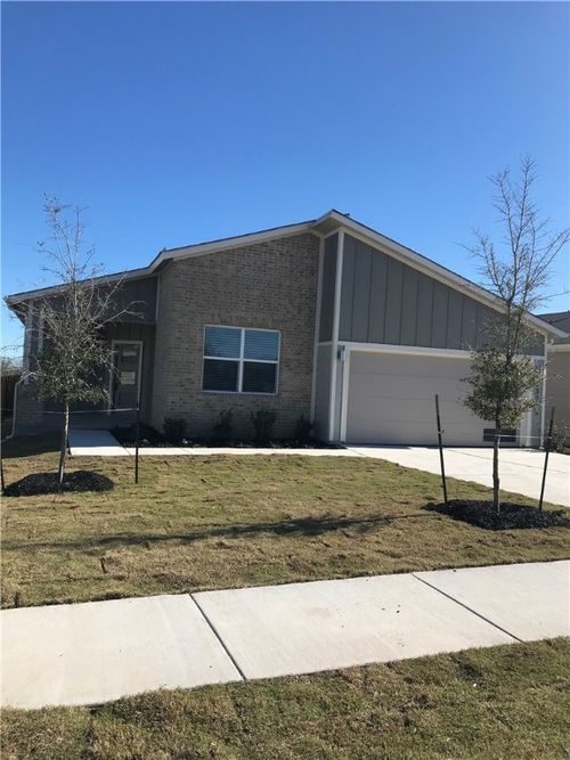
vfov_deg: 63.5
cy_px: 380
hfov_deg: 49.7
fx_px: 615
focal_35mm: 28
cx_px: 285
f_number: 1.8
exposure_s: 1/2336
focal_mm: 3.99
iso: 20
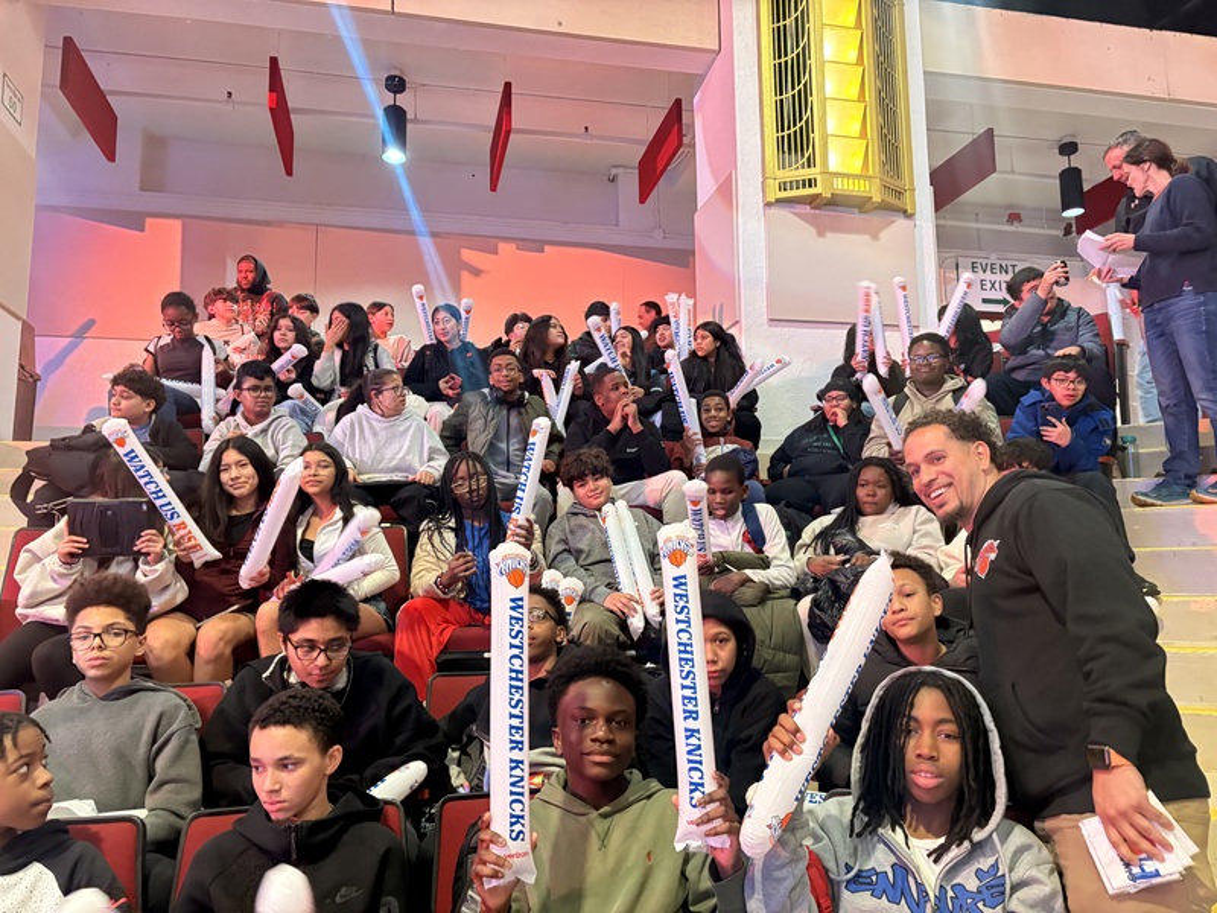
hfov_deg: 67.3
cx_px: 608
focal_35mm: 26
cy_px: 456
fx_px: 914
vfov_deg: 53.1
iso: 640
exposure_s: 1/30
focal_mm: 5.96
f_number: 1.6
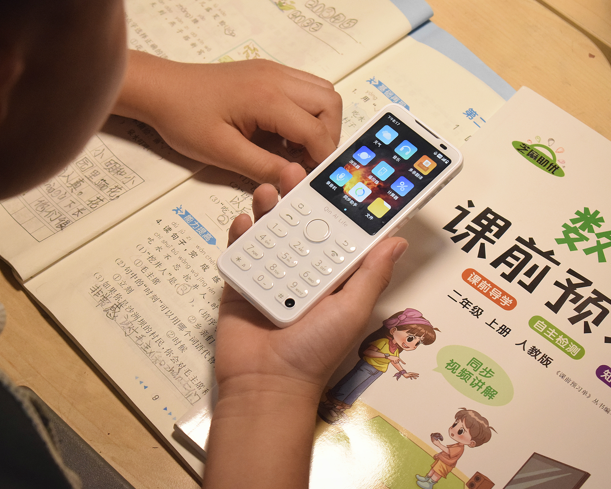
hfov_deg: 20.5
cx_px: 262
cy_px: 245
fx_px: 1692
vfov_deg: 16.4
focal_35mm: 94
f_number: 6.3
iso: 3200
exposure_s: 1/160
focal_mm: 55
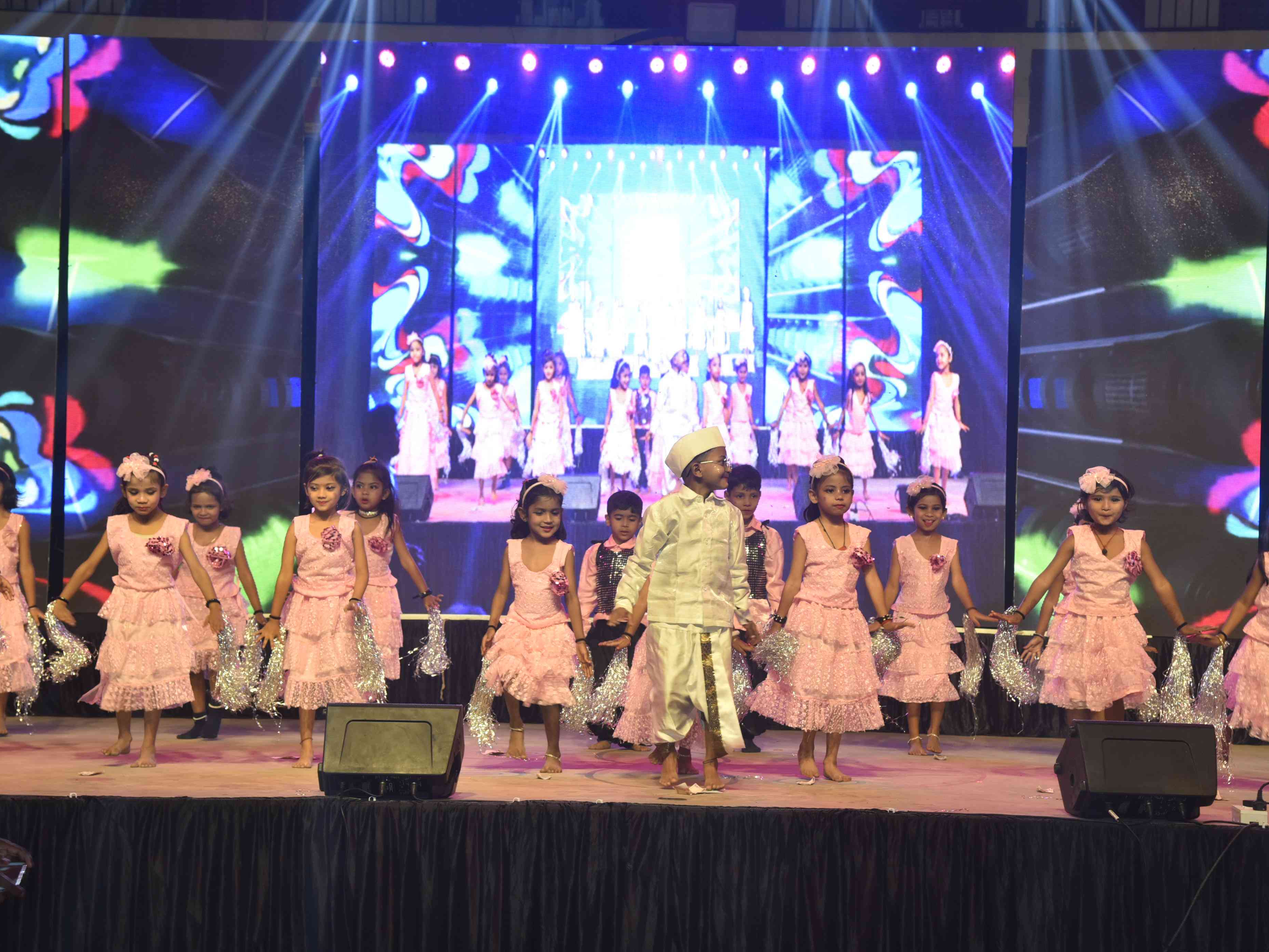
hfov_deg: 28.6
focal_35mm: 68
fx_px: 2493
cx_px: 586
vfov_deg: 21.6
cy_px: 483
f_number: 5
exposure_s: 1/125
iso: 400
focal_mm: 58
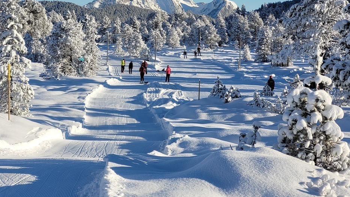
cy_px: 62
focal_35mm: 91
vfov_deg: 13.3
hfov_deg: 23.4
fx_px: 844
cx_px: 171
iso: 25
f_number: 2.4
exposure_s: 1/1304
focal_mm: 7.12
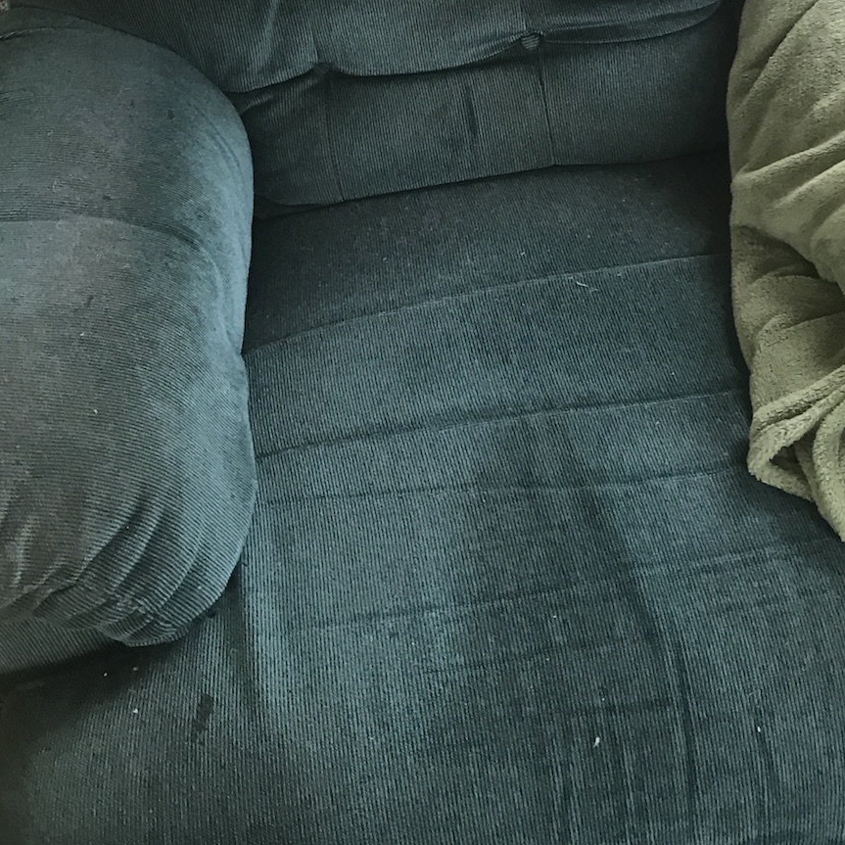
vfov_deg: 31.0
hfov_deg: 32.7
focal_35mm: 52
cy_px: 49
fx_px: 1436
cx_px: 488
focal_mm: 3.99
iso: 50
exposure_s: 1/15
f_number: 1.8
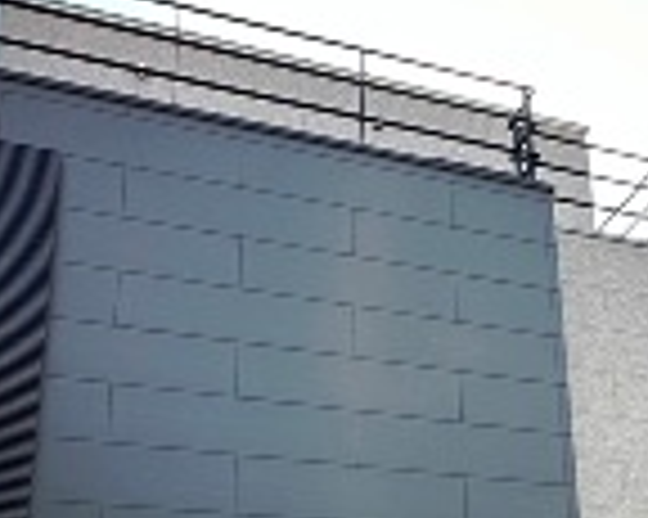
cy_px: 581
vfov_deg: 33.6
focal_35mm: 38
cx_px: 328
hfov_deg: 48.0
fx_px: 728
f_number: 2.2
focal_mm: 2.22
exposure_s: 1/296
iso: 40
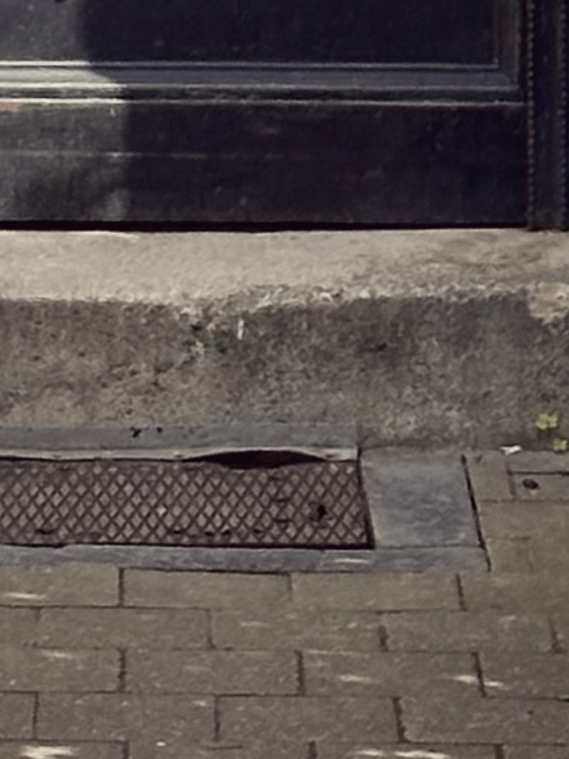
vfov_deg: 6.3
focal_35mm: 298
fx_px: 6531
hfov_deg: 5.0
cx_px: 190
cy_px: -1099
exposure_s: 1/1953
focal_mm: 6.86
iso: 64
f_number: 1.78
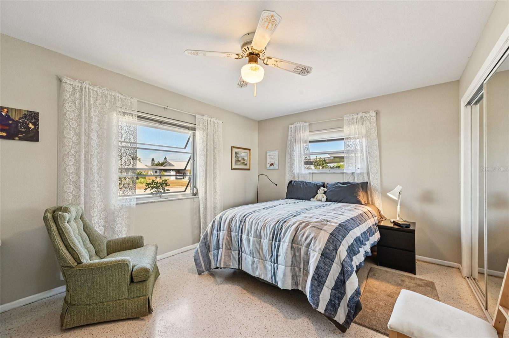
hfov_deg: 104.3
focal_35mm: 14
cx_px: 254
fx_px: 198
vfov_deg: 81.1
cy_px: 169
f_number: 8
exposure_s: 1/40
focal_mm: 14
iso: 400
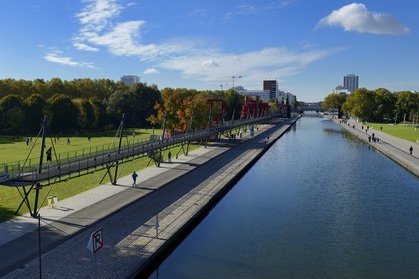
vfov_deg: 37.9
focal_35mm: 35
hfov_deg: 54.4
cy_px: 140
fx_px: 407
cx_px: 210
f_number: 10
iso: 200
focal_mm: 35
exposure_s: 1/320
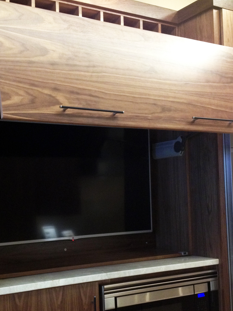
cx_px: 86
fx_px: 494
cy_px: 185
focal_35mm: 55
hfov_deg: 26.5
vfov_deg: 34.8
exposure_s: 1/20
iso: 200
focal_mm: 4.28
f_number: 2.4
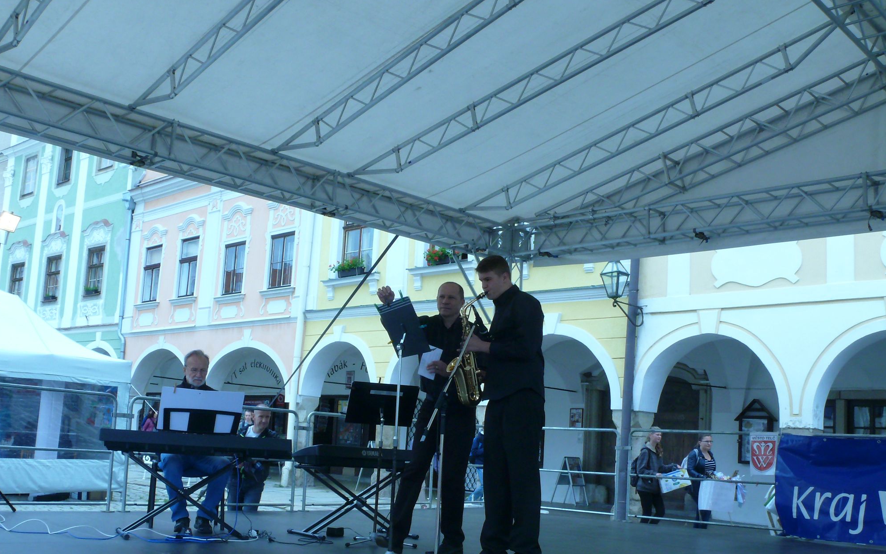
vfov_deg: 33.5
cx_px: 434
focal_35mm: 38
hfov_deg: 51.5
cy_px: 337
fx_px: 918
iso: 200
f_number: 9
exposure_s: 1/125
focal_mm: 7.4
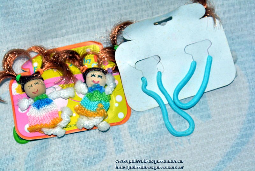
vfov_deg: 17.5
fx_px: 553
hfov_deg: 26.0
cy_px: 86
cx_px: 128
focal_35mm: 78
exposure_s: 1/200
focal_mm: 52
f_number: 8
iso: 800
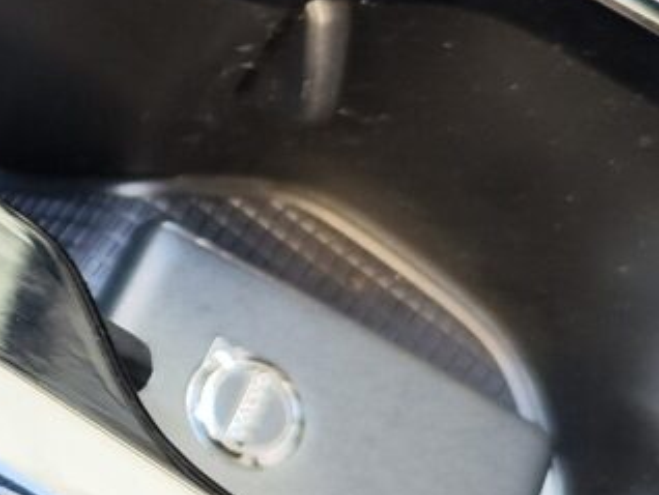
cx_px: -356
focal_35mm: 130
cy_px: 180
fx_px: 2477
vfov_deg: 11.4
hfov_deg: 14.1
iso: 469
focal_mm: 7.01
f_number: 1.69
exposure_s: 1/52.2
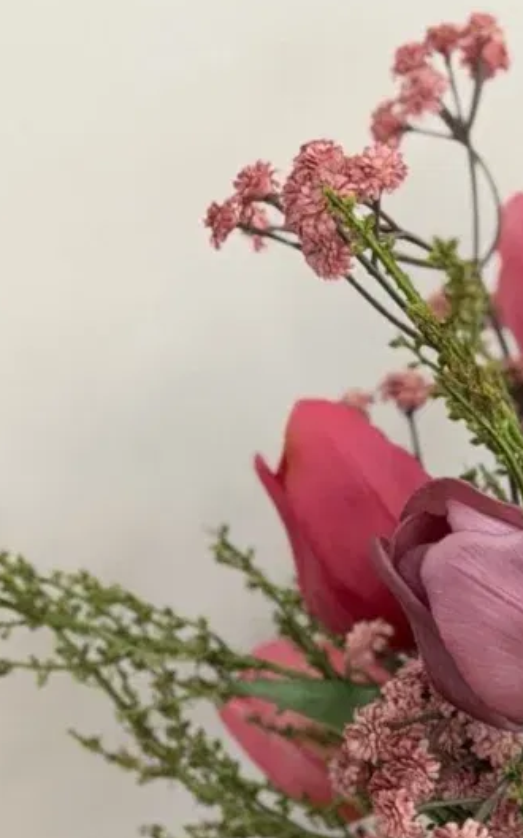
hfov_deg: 8.4
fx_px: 3517
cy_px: 1084
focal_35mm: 154
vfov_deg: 13.1
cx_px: 705
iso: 125
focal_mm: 6.76
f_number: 1.78
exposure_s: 1/60
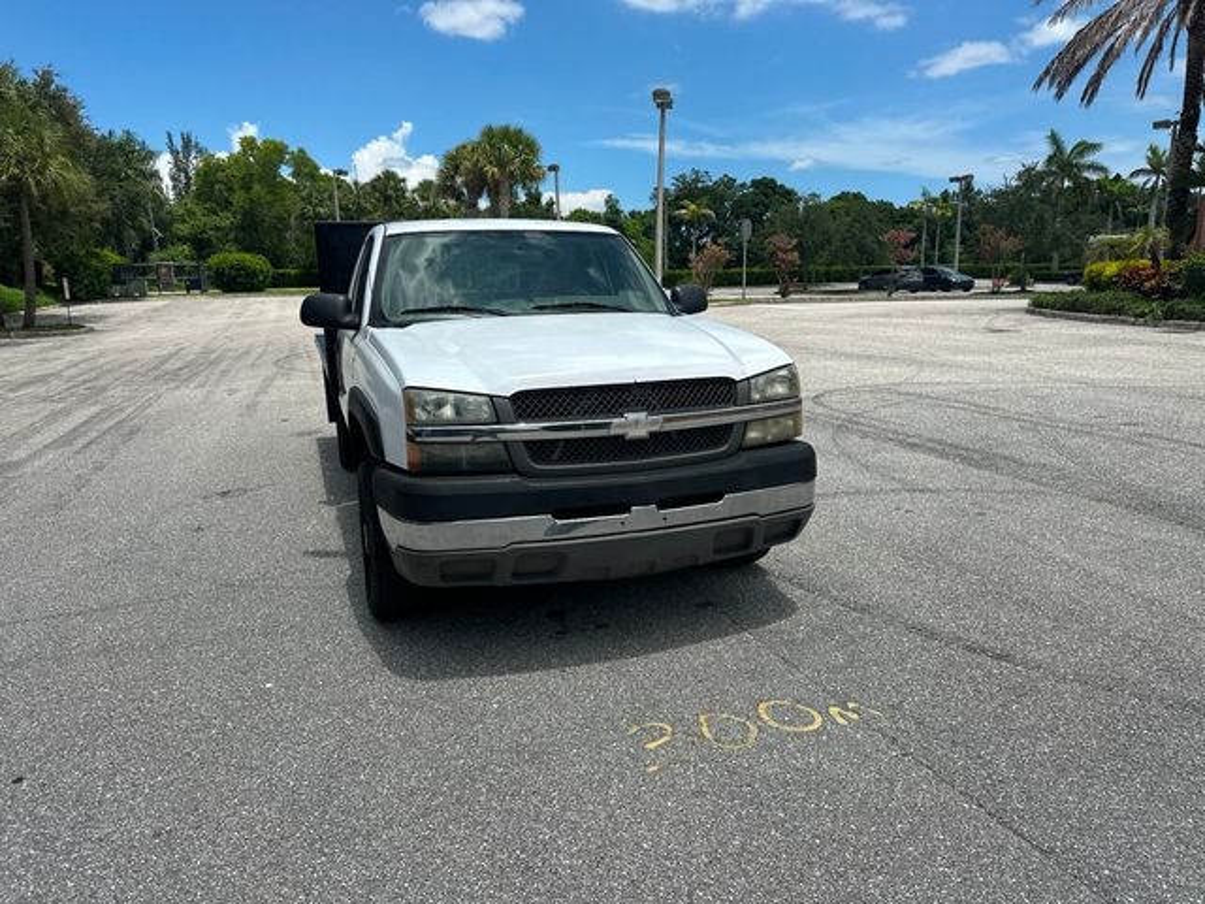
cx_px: 602
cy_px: 452
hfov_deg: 71.6
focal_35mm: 24
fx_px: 835
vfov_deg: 56.8
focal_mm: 6.86
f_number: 1.78
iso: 80
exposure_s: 1/7042
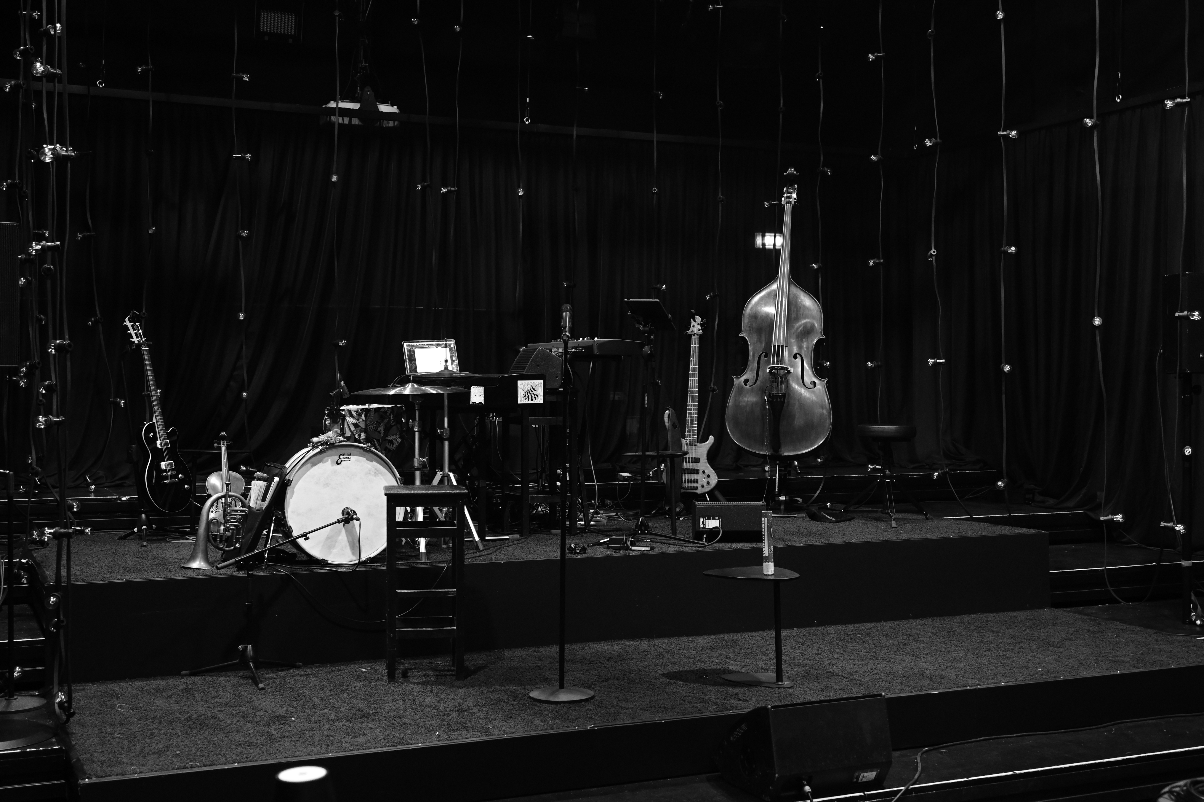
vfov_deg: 31.9
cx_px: 602
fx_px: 1405
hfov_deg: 46.4
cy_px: 401
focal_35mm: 42
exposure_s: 1/60
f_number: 3.2
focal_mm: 28
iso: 800
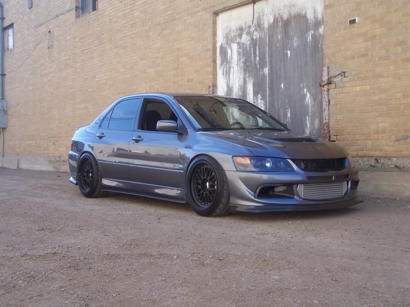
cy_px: 154
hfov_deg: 37.5
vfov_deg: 28.6
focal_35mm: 51
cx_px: 205
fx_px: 604
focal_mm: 8.5
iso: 80
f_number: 3
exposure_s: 1/250
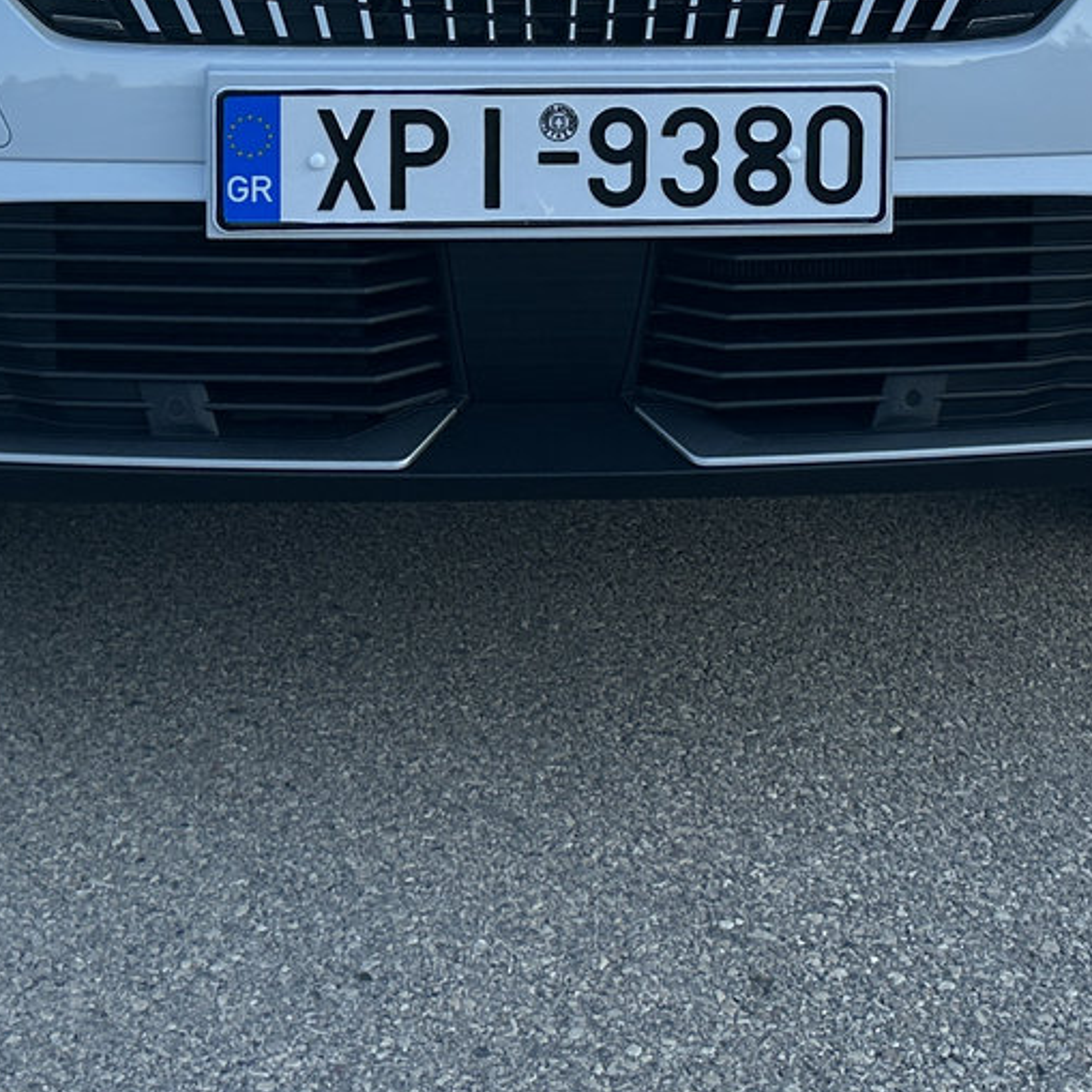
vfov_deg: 20.4
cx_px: 519
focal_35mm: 80
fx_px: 2855
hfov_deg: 21.6
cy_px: -169
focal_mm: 6.86
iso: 80
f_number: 1.78
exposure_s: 1/1339
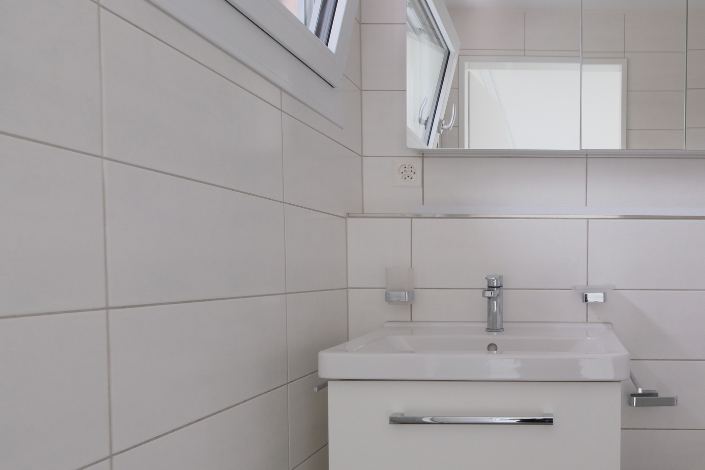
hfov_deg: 62.3
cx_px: 553
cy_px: 287
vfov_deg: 47.6
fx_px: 529
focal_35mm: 27
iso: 320
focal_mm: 10
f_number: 4
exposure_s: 1/15
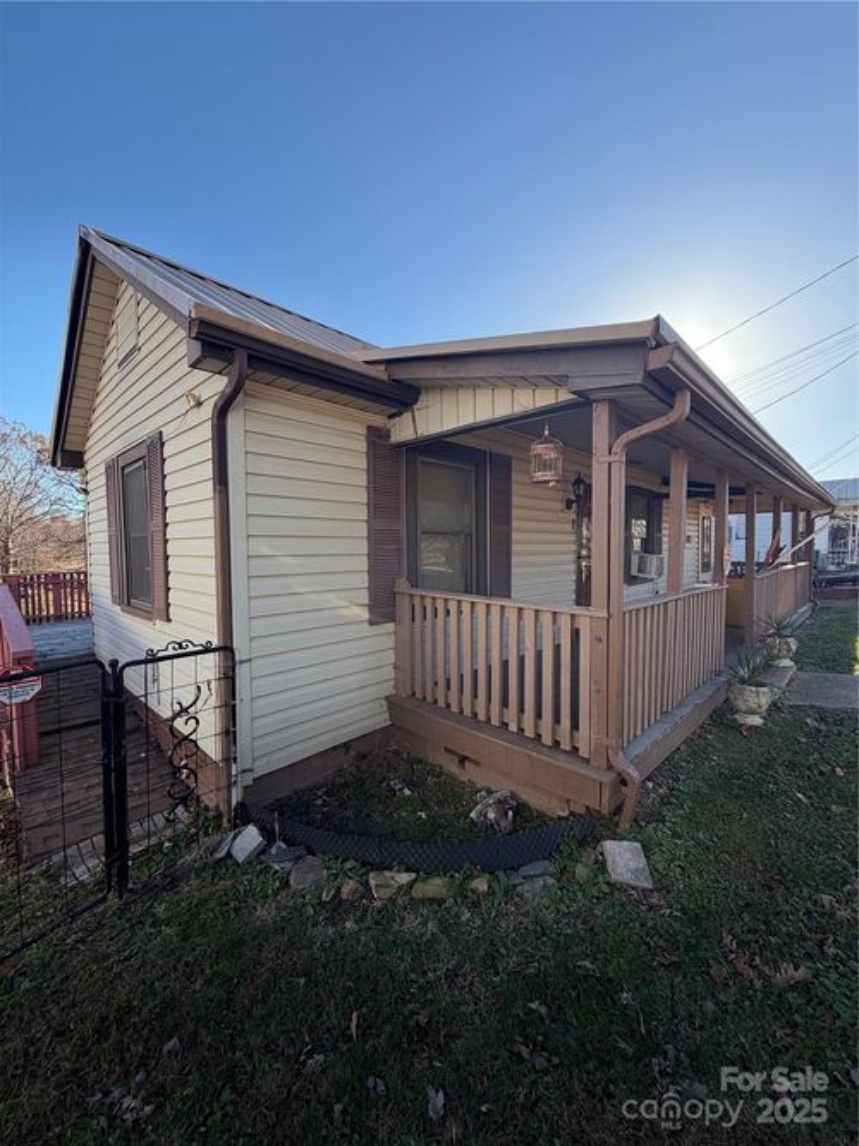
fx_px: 463
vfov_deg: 102.1
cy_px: 573
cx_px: 430
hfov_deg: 85.7
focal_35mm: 14
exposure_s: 1/535
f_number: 2.2
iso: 40
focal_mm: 2.22
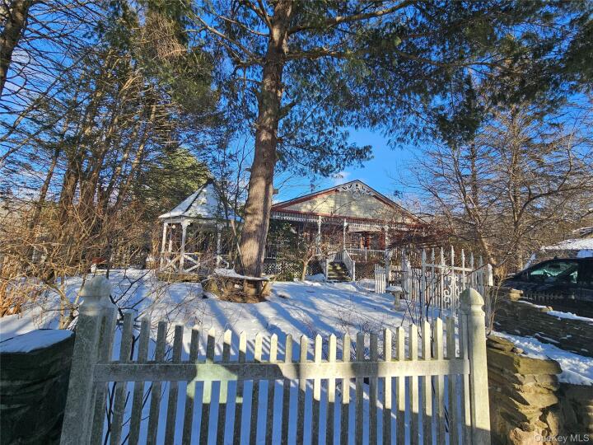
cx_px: 296
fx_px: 223
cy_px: 222
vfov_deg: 89.9
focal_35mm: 13
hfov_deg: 106.2
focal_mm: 2.2
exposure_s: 1/924
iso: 50
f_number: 2.2
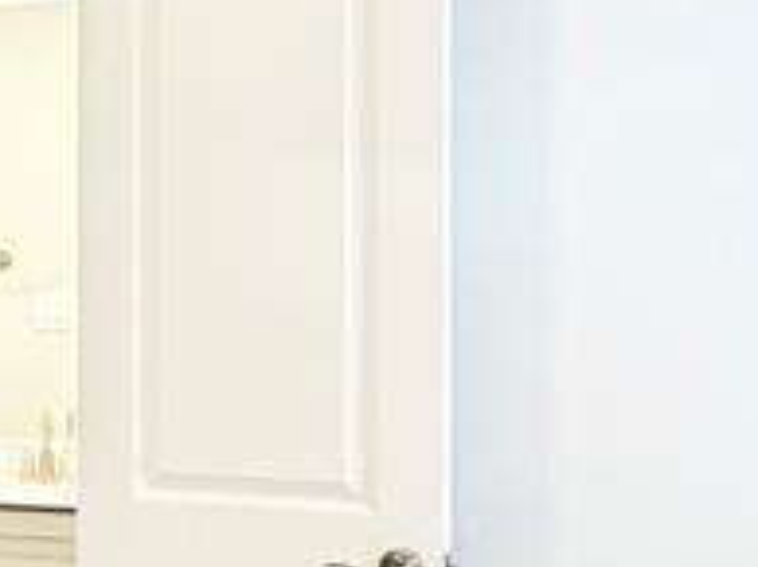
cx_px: -383
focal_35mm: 74
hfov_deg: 21.9
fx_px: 1618
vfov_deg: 19.8
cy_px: 389
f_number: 2.2
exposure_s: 1/40
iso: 1000
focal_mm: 2.22
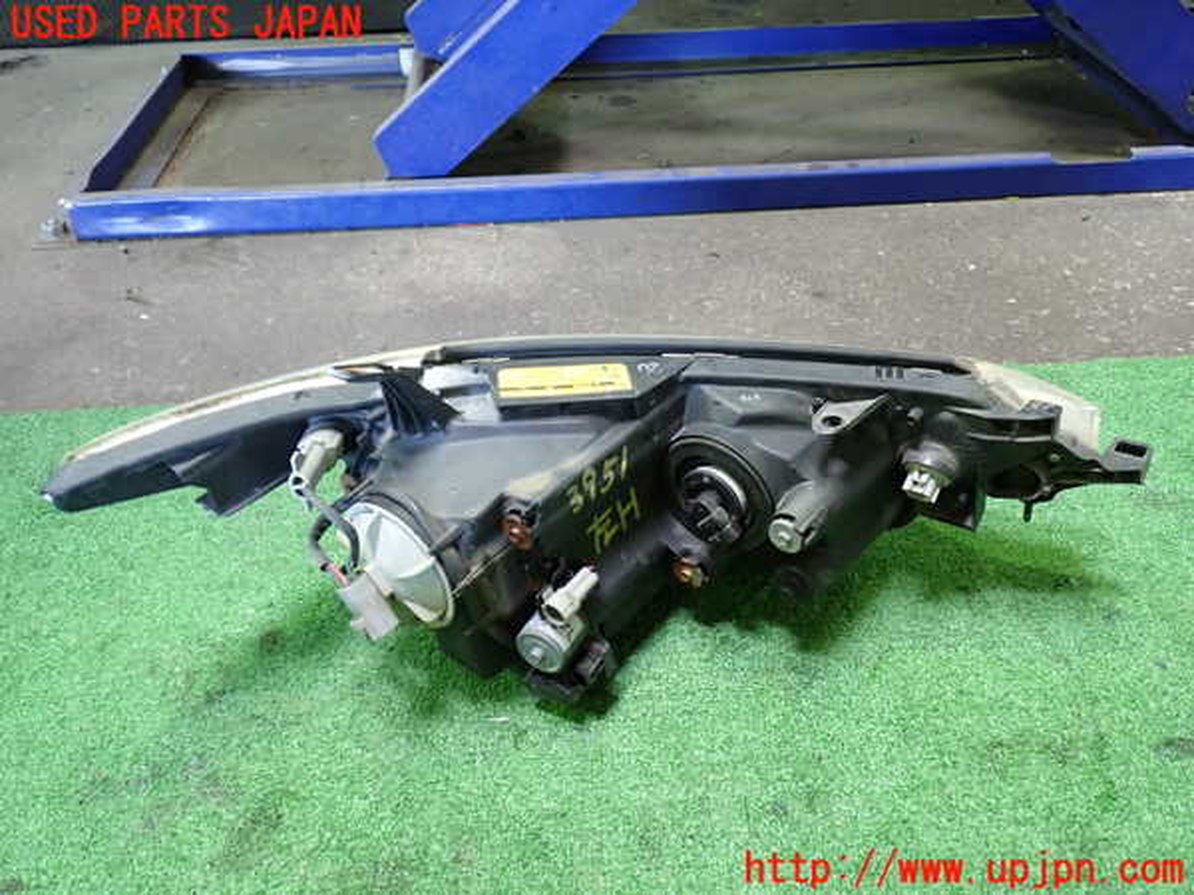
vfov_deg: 46.8
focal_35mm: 30
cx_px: 597
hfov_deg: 60.0
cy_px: 448
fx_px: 1035
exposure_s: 1/30
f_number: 2.3
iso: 320
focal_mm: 5.4
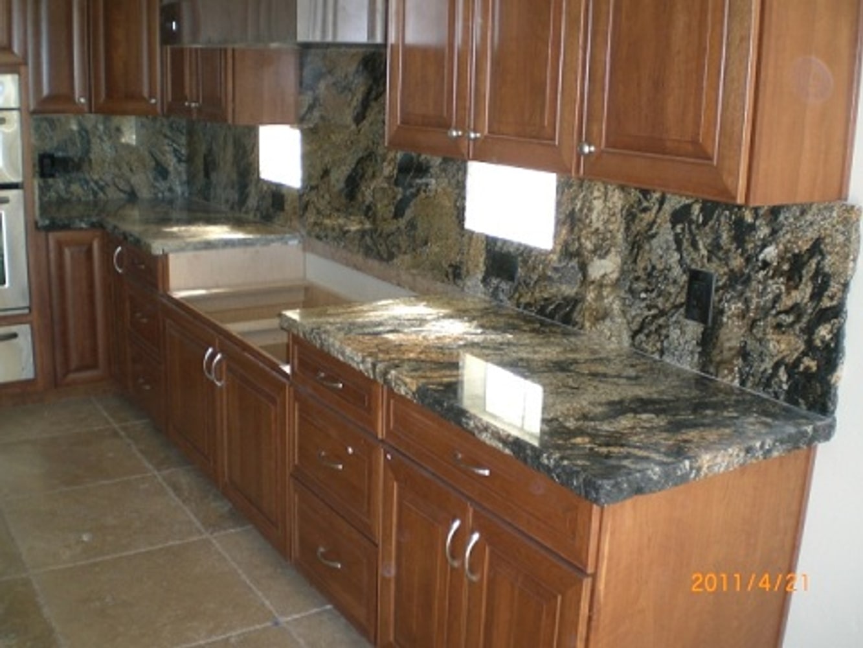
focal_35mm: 38
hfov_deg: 49.0
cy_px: 324
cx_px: 432
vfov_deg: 37.7
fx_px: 947
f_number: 3.1
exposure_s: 1/80
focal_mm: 6.3
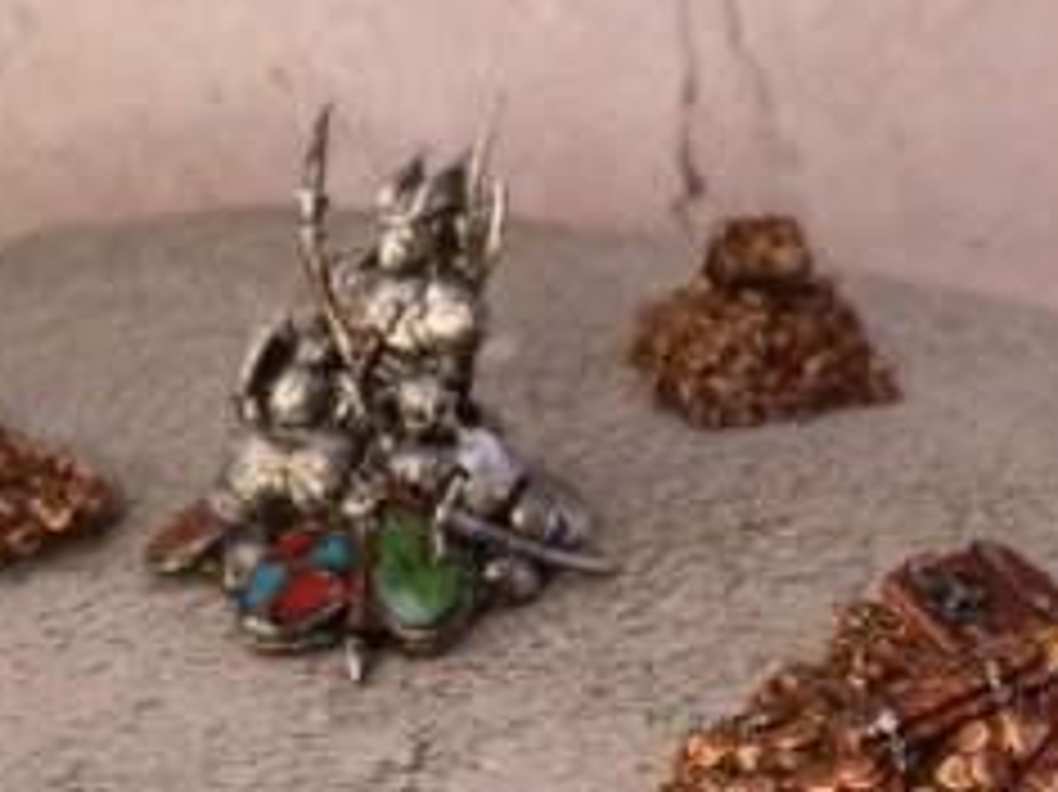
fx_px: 1955
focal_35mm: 64
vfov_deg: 22.8
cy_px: 504
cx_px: 455
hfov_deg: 30.2
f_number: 3.1
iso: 400
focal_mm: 5
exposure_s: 1/160
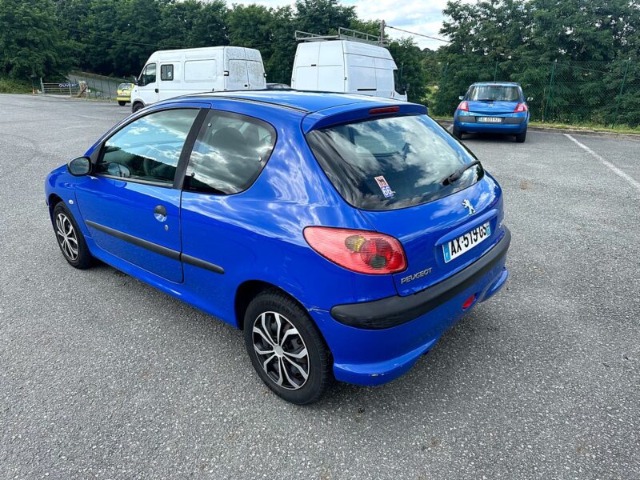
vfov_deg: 56.8
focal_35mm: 24
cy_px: 240
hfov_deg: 71.6
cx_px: 320
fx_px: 444
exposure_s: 1/1473
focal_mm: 6.86
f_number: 1.78
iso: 80
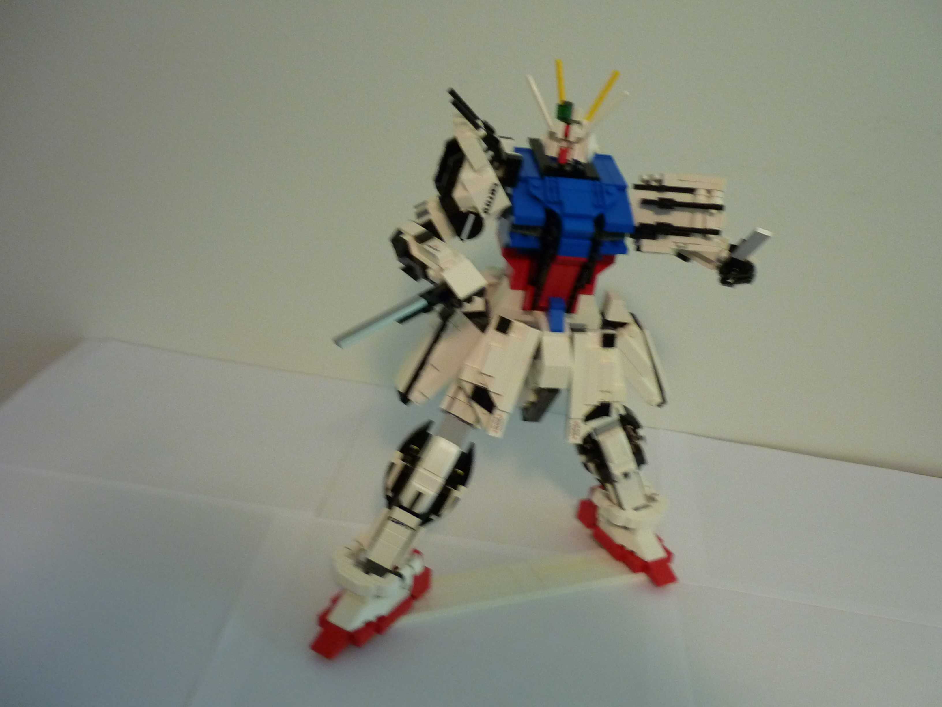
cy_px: 354
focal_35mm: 33
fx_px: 898
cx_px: 471
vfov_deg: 42.9
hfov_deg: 55.4
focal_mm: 5.5
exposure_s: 1/13
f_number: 2.8
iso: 400
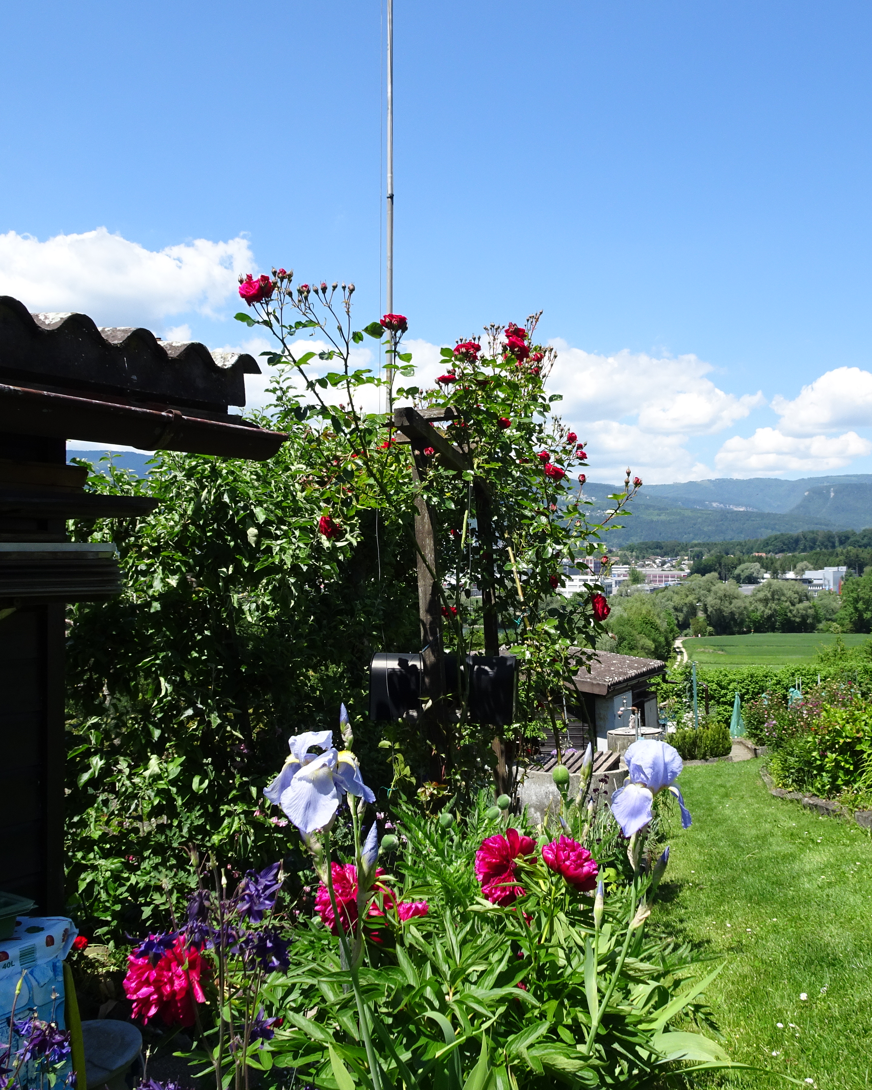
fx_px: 1032
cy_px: 543
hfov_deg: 45.7
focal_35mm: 32
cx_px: 495
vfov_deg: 55.7
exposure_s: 1/640
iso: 80
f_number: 3.5
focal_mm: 4.1
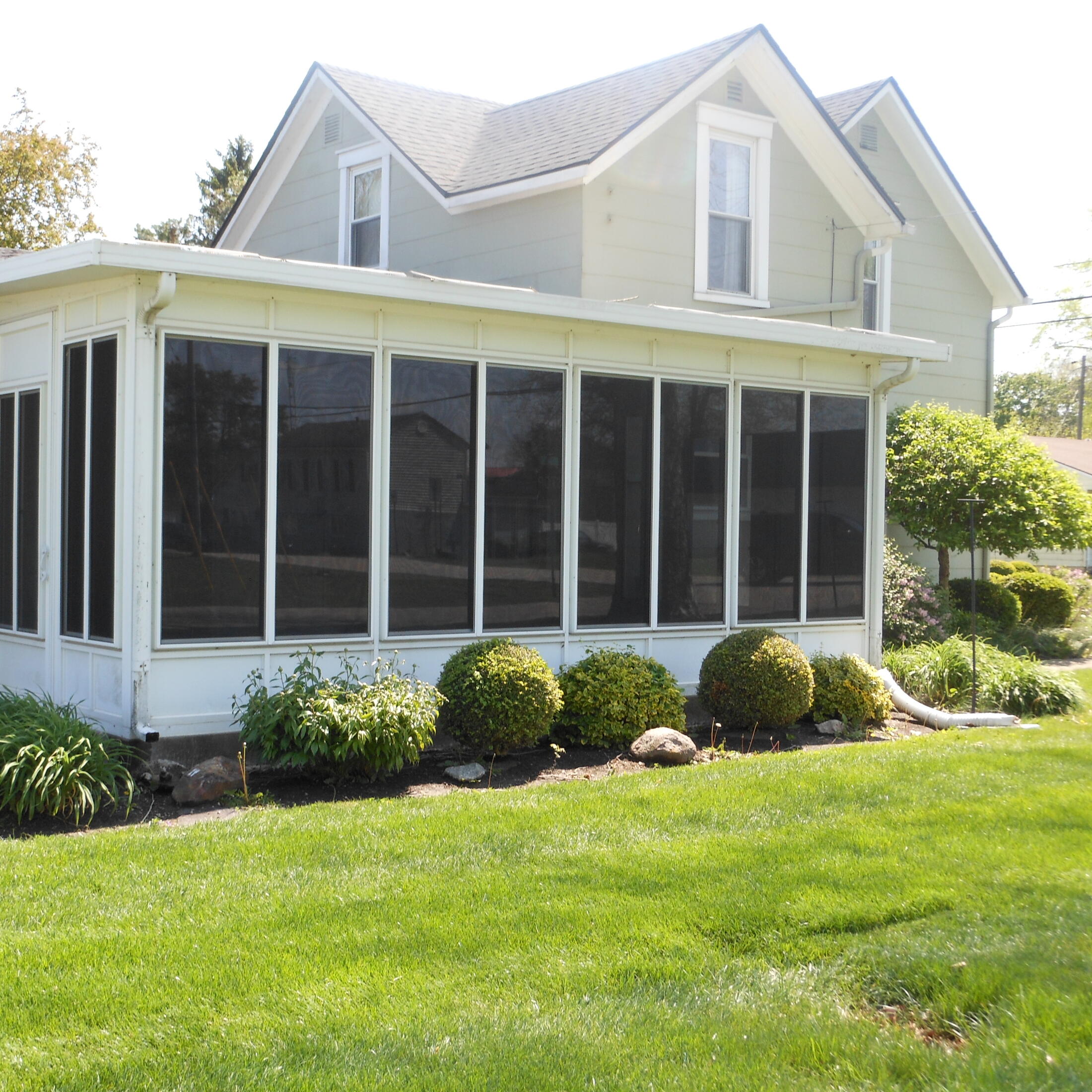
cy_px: 551
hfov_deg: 35.9
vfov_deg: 36.1
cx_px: 411
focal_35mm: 47
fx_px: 1677
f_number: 4.3
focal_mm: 6.9
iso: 80
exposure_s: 1/160
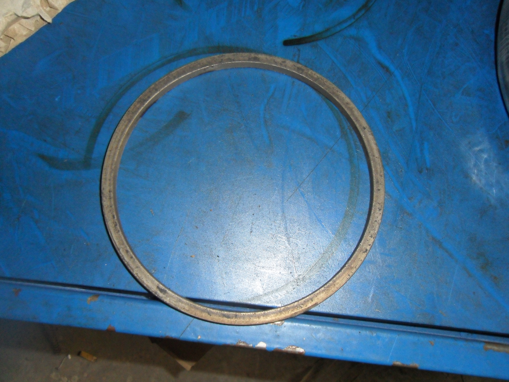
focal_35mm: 28
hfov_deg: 63.4
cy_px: 191
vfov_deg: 49.7
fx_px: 412
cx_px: 254
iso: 400
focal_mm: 5
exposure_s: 1/45
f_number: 3.4
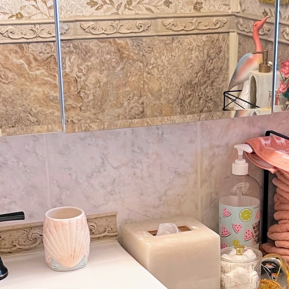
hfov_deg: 19.6
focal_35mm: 88
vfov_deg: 19.4
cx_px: 202
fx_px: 831
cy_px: 256
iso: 160
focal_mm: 5.7
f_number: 1.5
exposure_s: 1/60
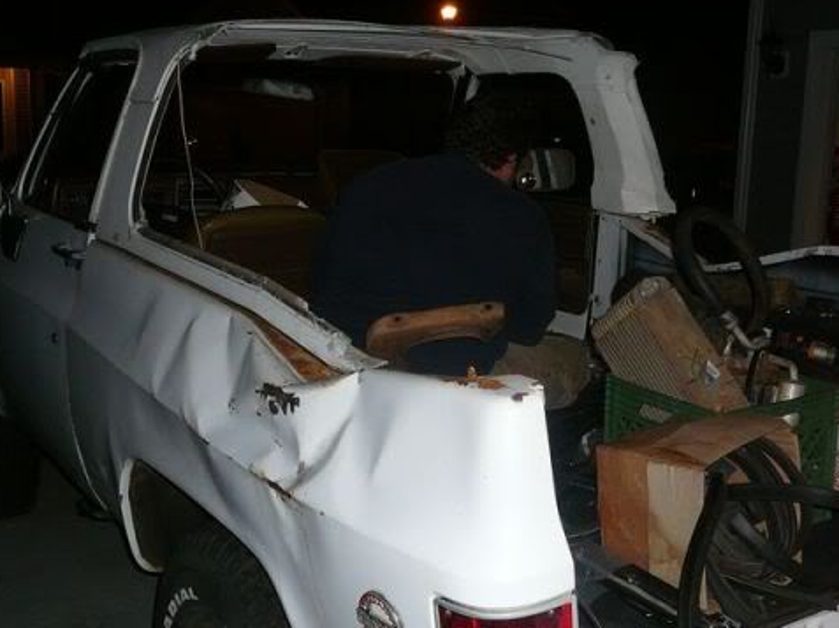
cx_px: 410
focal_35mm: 47
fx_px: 1138
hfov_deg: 40.5
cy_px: 375
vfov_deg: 30.8
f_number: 2.8
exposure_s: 1/30
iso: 100
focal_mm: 5.2
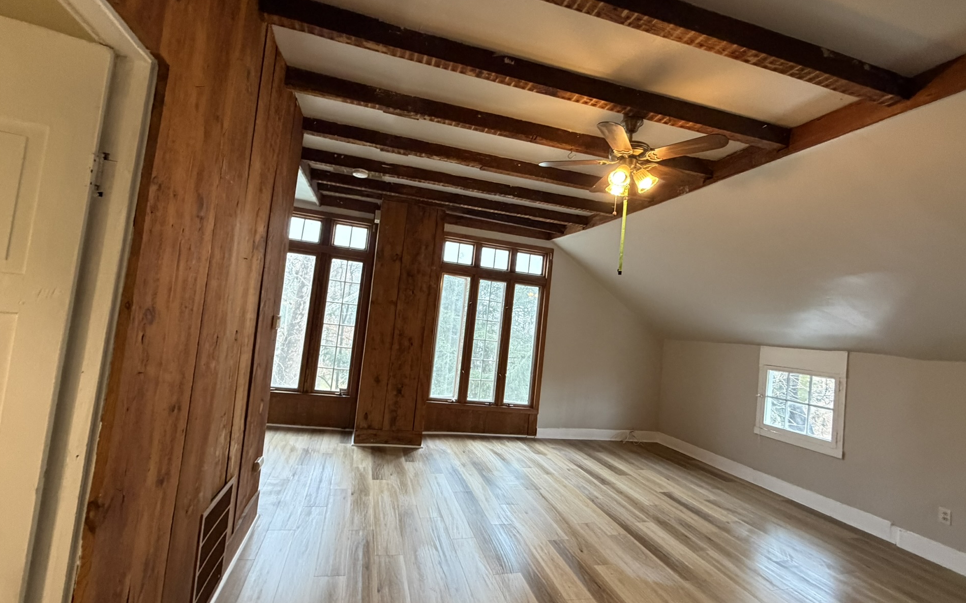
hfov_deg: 97.8
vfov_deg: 71.2
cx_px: 468
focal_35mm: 16
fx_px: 421
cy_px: 298
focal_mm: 2.22
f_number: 2.2
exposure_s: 1/60
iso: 400
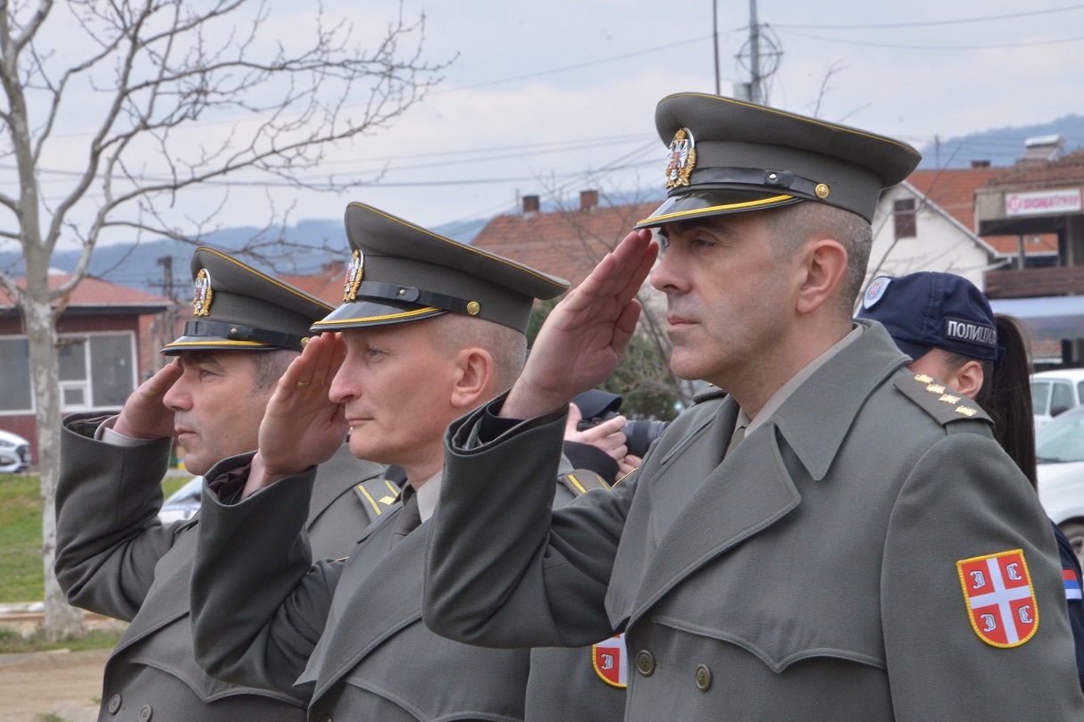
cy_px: 362
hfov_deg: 12.9
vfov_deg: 8.6
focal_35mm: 160
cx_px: 535
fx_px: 4802
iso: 1250
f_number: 16
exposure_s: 1/200
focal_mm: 105
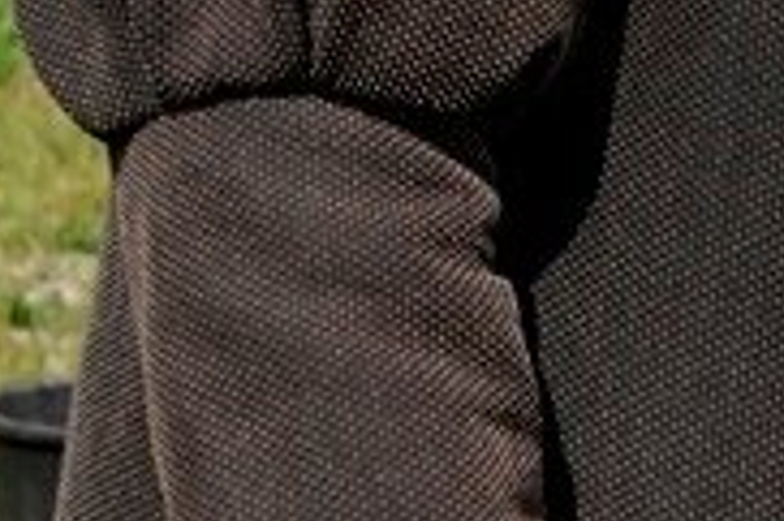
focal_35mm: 444
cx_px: 1525
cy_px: -881
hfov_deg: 4.6
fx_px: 9660
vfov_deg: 3.0
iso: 100
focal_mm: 28.91
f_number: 4.5
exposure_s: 1/1000
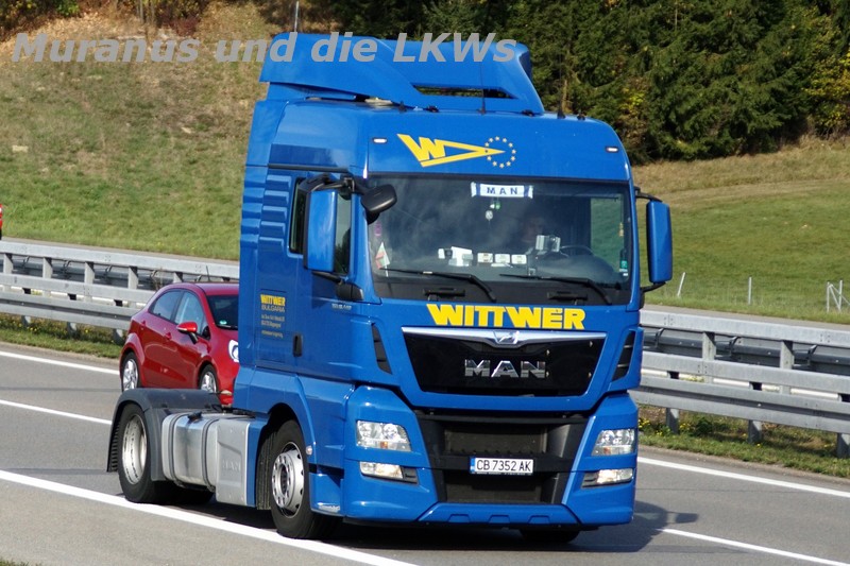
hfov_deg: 12.5
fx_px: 3895
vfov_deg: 8.3
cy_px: 283
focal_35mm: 165
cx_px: 425
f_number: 5.6
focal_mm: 110
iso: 400
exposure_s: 1/1000
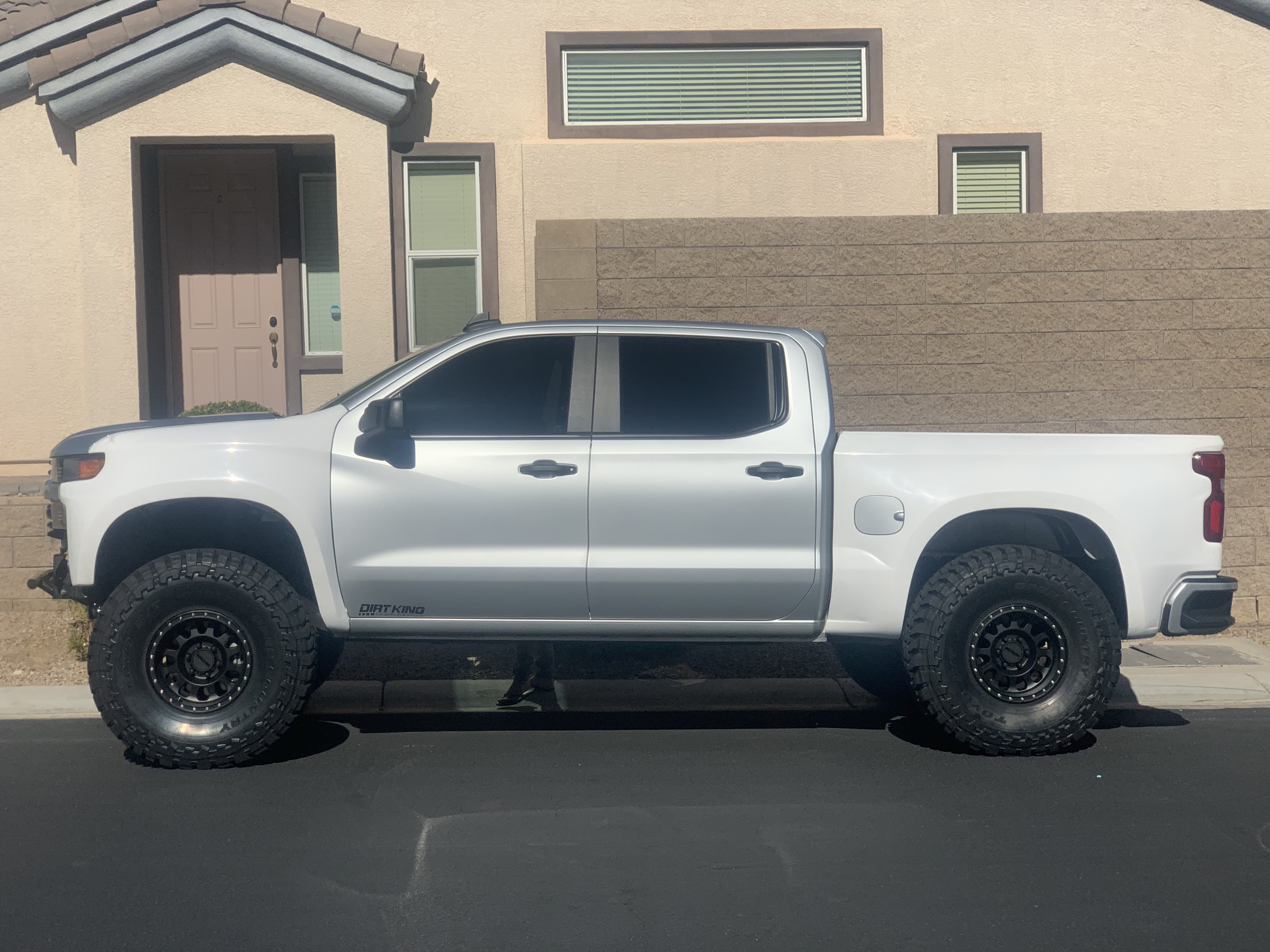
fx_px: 1908
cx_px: 635
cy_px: 476
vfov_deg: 28.0
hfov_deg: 36.8
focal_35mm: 52
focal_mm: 6
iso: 16
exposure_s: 1/3984
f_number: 2.4
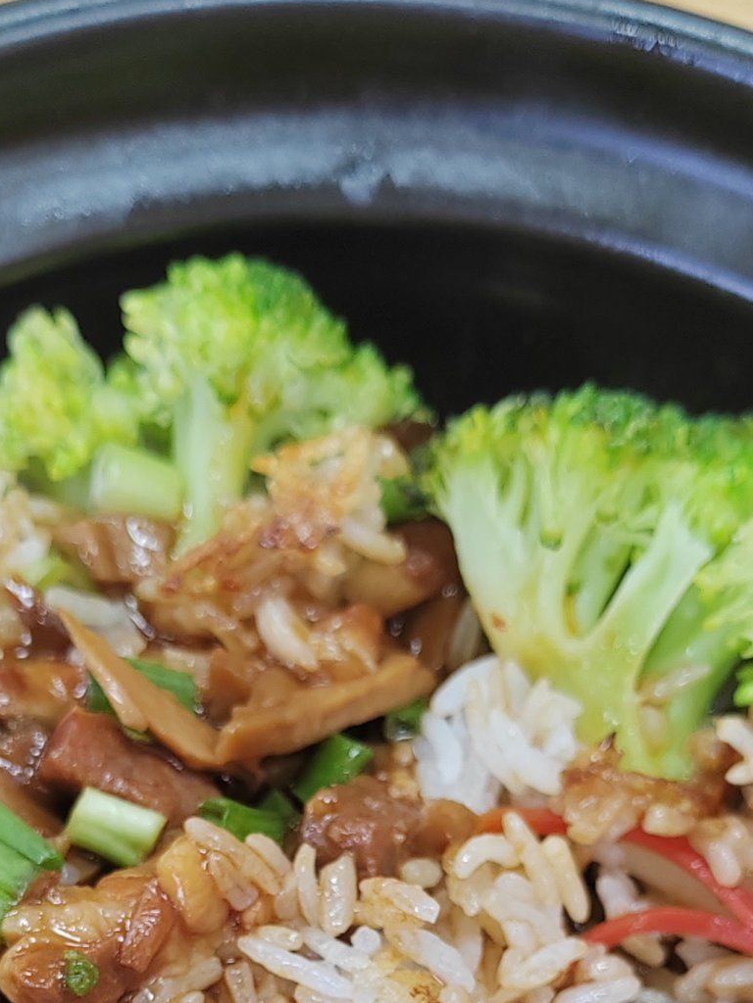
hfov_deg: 20.4
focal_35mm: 72
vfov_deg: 25.3
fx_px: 2088
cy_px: 1072
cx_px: 352
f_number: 1.9
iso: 250
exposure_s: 1/100
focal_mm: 5.52
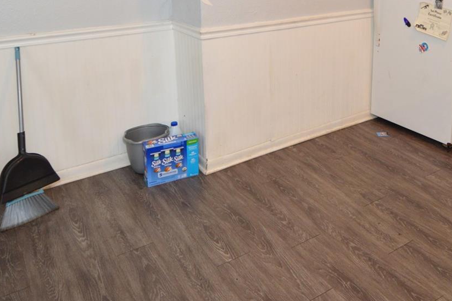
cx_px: 310
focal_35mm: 35
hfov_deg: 53.2
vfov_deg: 35.7
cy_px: 33
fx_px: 439
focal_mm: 12
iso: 560
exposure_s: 1/60
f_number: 4
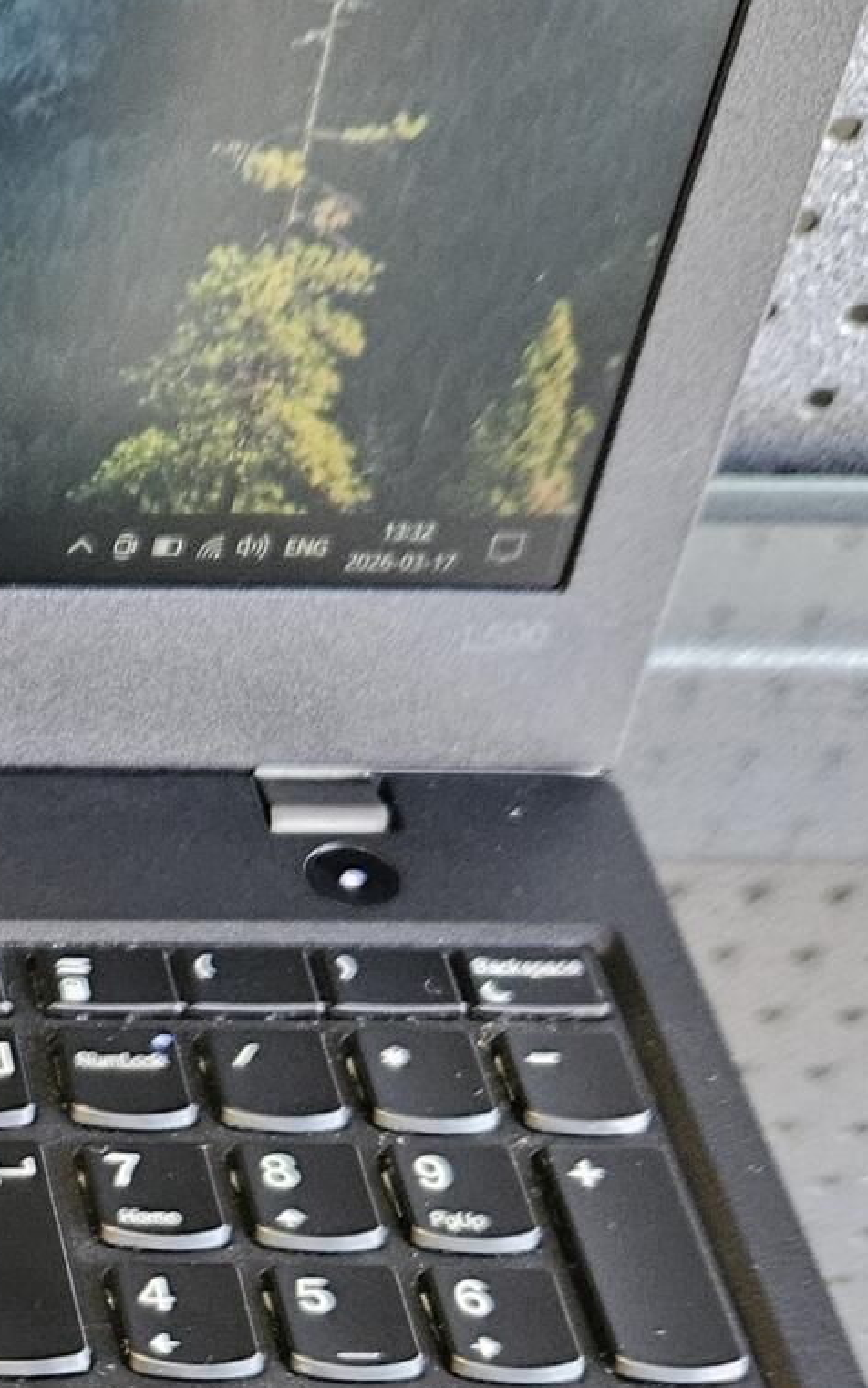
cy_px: 1384
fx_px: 3102
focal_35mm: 82
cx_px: -815
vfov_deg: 24.1
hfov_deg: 13.8
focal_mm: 5.4
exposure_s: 1/50
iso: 800
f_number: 1.8
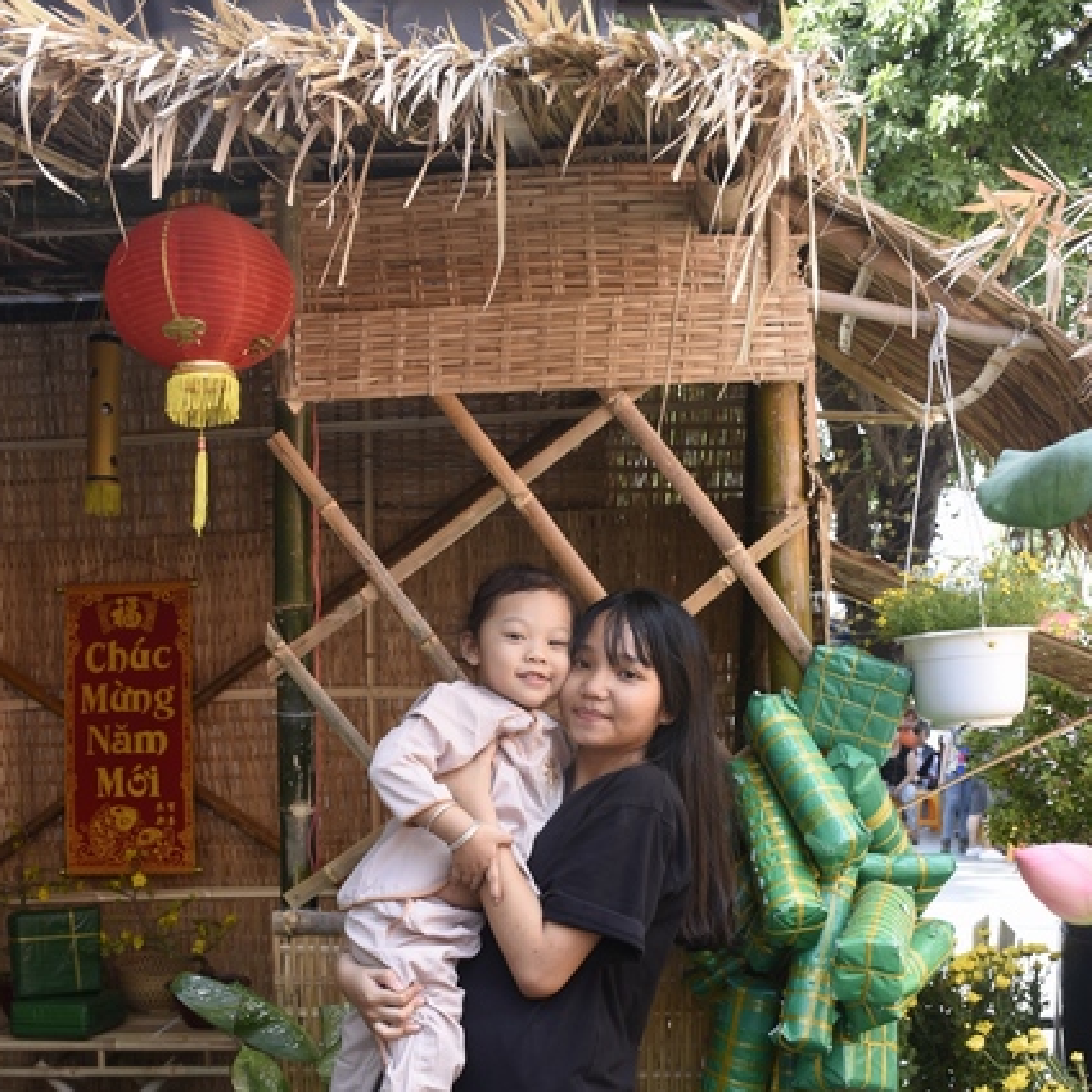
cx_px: 550
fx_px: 1392
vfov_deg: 42.1
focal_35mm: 39
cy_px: 750
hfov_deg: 42.8
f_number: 5.6
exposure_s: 1/100
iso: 200
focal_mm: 20
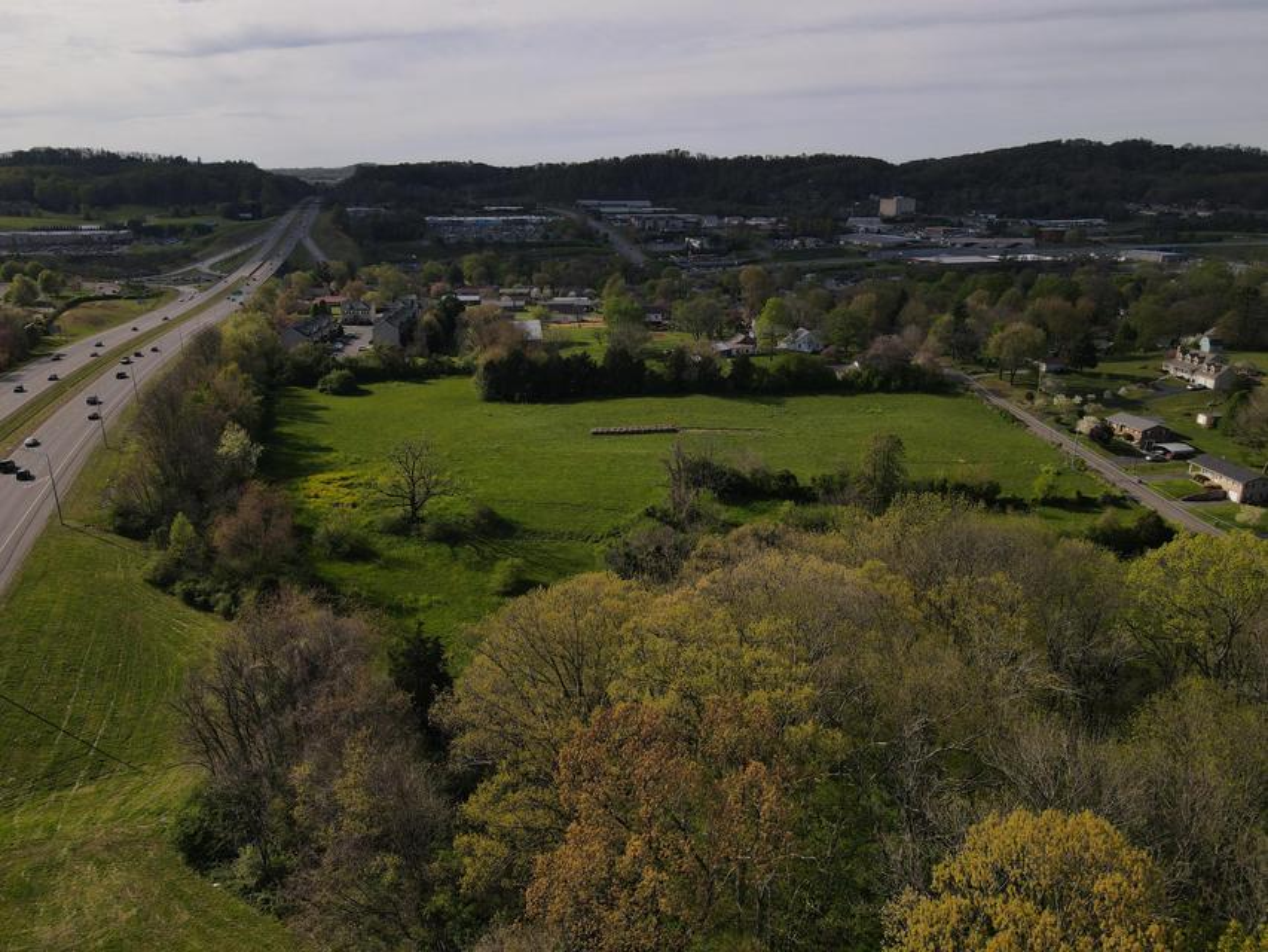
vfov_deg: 56.8
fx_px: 879
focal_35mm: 24
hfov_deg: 71.6
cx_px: 634
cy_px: 476
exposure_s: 1/80
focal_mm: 4.5
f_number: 2.8
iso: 100
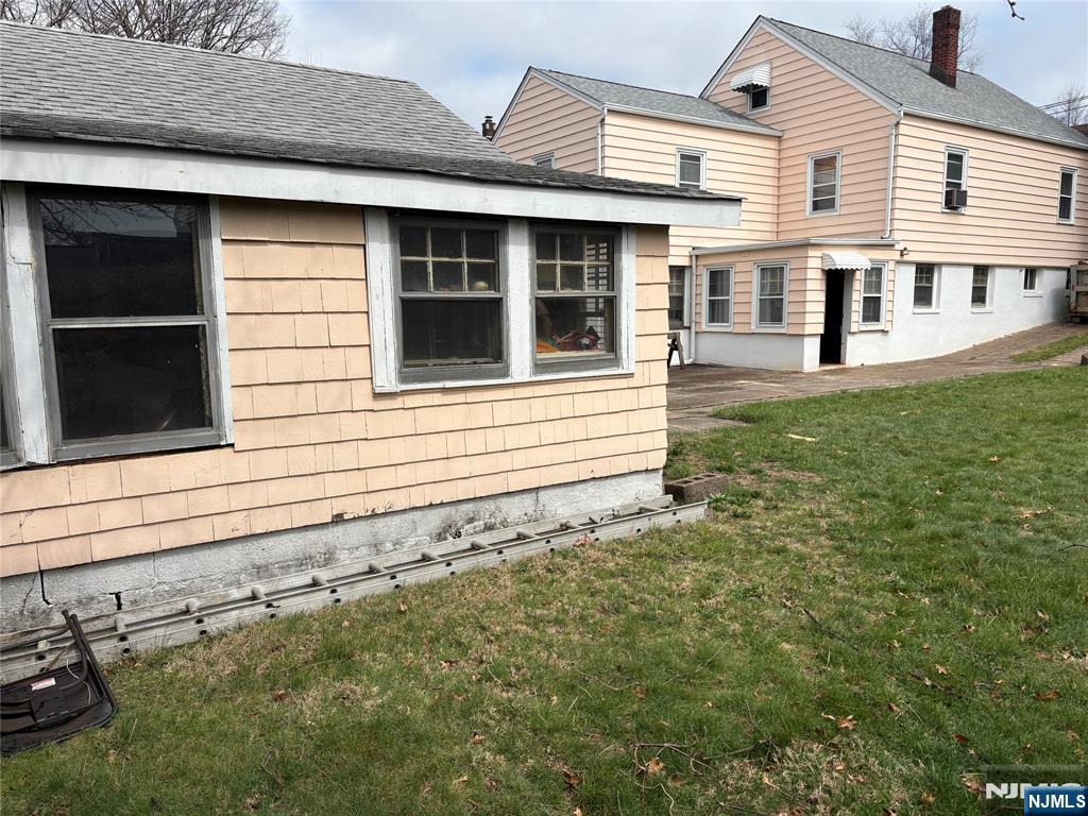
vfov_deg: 53.1
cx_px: 544
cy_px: 408
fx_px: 817
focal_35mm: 26
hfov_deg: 67.3
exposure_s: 1/4608
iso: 50
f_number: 1.6
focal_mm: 5.96
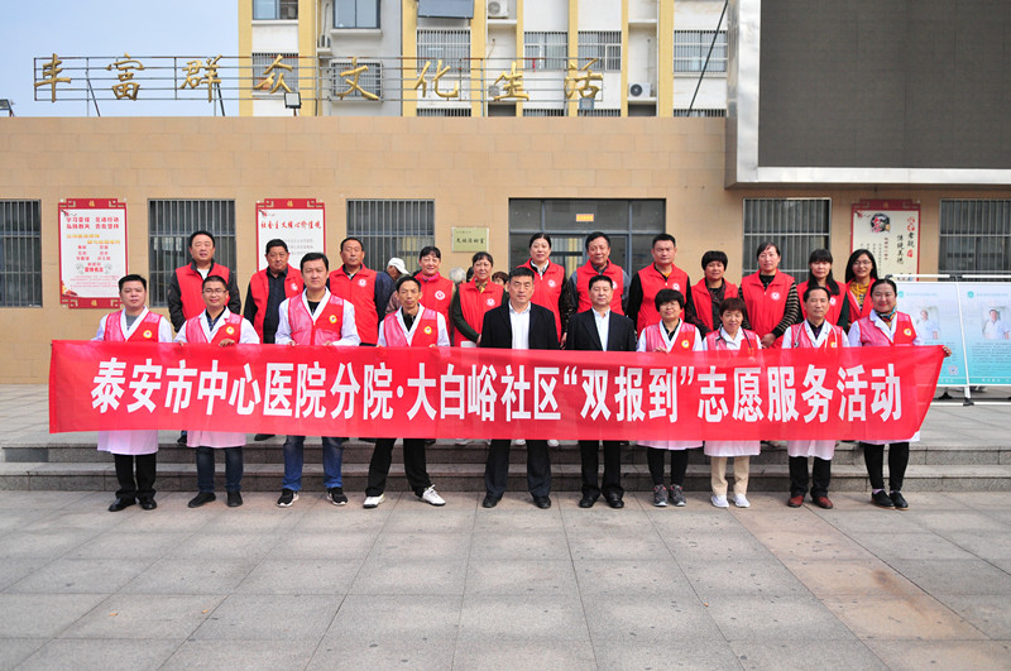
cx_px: 506
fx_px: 841
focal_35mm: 30
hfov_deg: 62.0
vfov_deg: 43.5
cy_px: 336
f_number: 2.8
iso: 400
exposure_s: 1/4000
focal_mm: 20
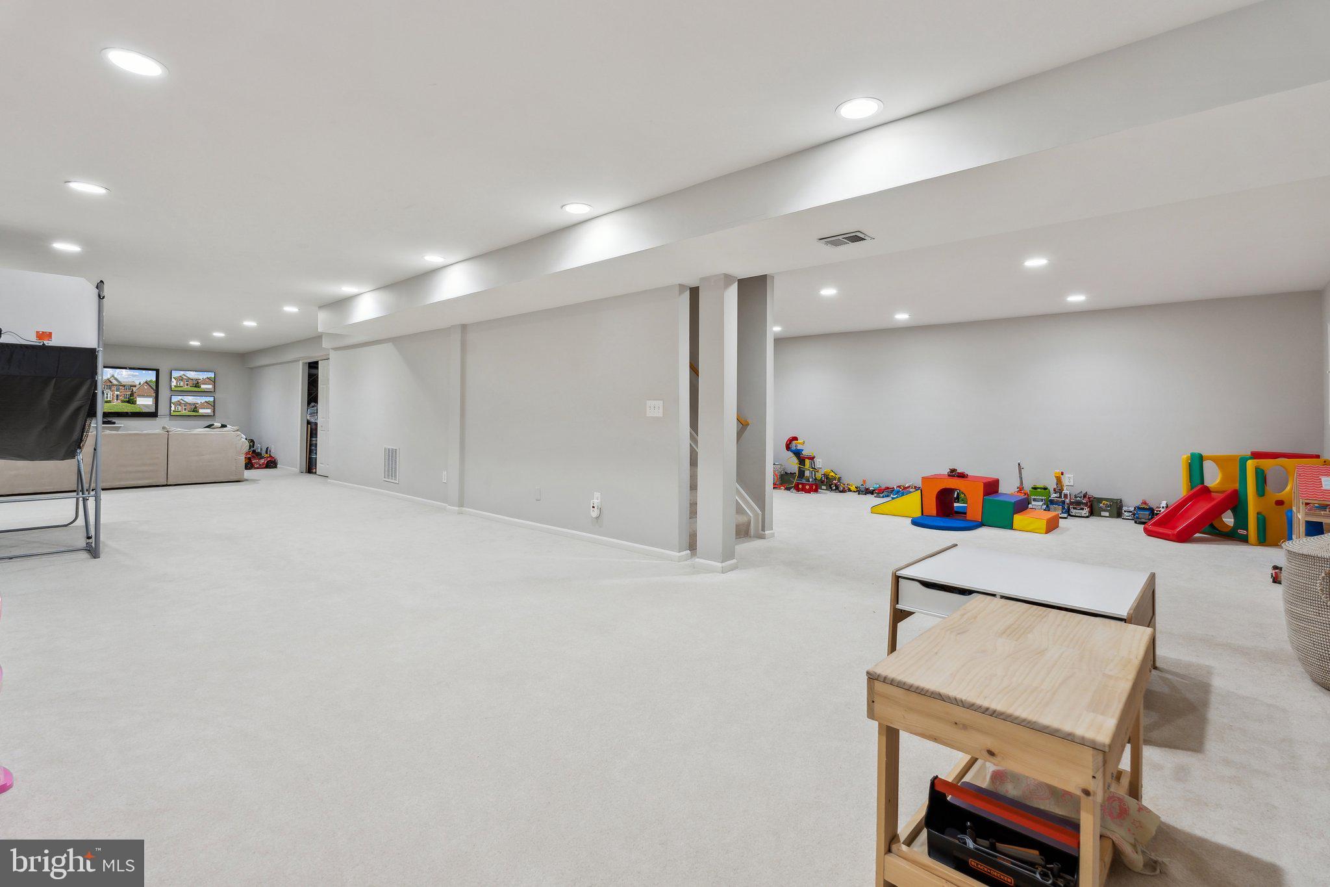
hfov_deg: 96.7
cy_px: 444
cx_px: 665
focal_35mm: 16
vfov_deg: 73.7
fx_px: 591
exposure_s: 1/8
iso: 200
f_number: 7.1
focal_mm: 16
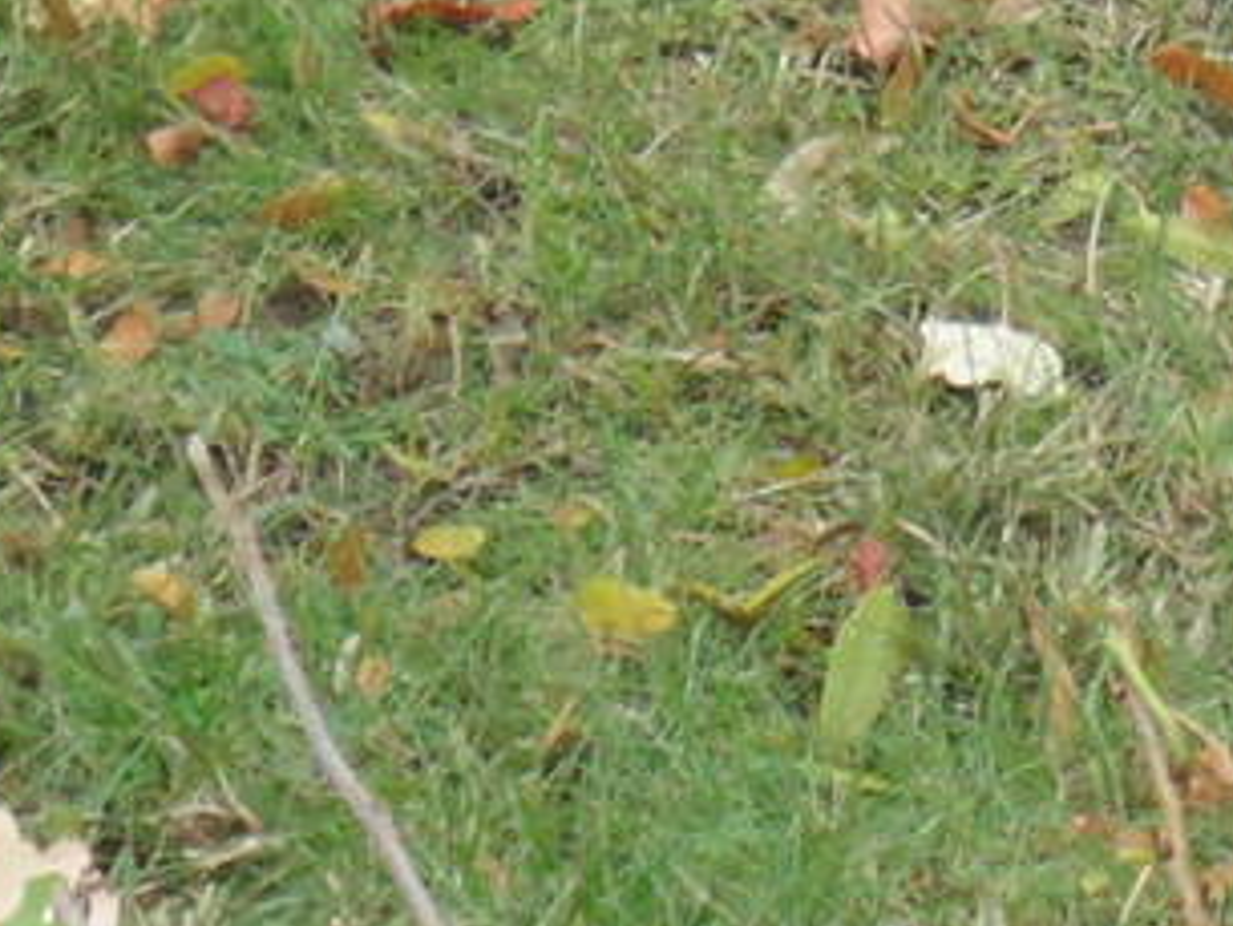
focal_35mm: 812
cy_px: 89
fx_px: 28934
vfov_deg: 1.8
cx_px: 2139
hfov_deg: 2.4
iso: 200
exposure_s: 1/100
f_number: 5.2
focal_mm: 27.8
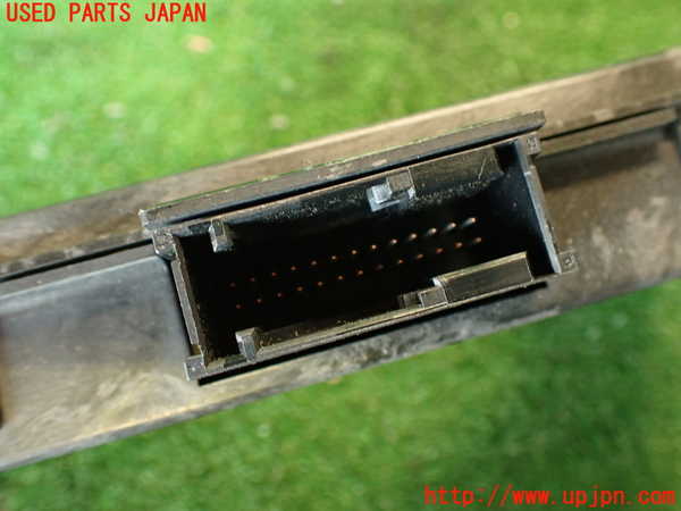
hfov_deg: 56.8
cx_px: 340
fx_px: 630
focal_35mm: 32
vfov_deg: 44.2
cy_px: 256
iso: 640
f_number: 2.4
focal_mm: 5.79
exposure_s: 1/30
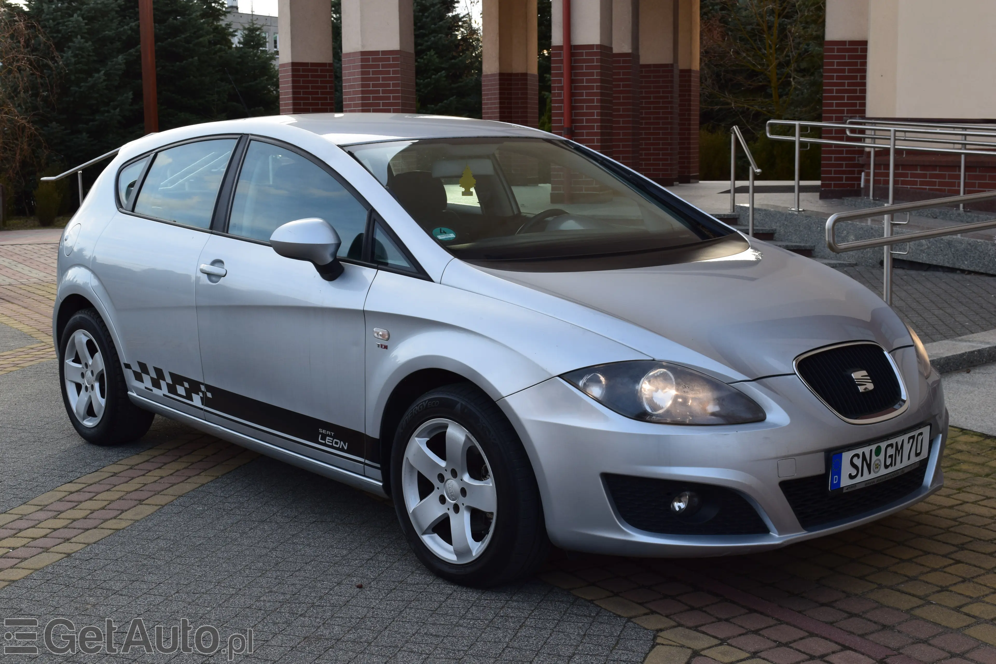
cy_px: 332
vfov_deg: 28.9
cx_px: 498
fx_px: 1286
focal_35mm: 46
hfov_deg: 42.3
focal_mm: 31
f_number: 10
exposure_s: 1/200
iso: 400
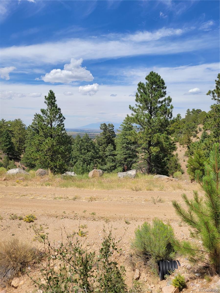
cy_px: 146
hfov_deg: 53.1
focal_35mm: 26
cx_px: 110
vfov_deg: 67.3
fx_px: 220
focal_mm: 5.4
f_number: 1.8
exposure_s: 1/3336
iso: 40
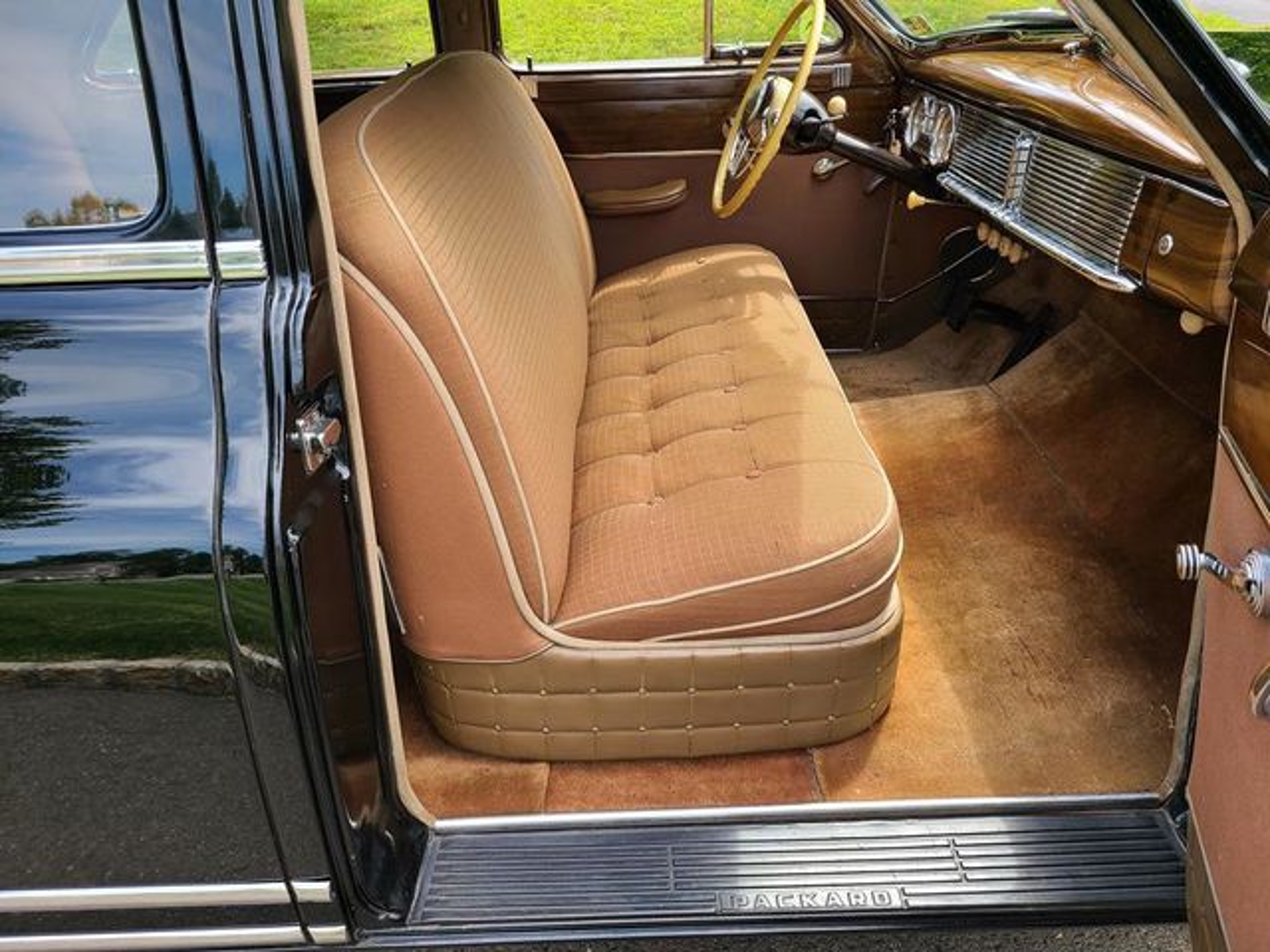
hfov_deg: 67.3
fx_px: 954
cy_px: 476
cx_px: 635
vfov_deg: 53.1
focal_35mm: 26
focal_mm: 5.4
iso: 40
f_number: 1.8
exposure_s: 1/378
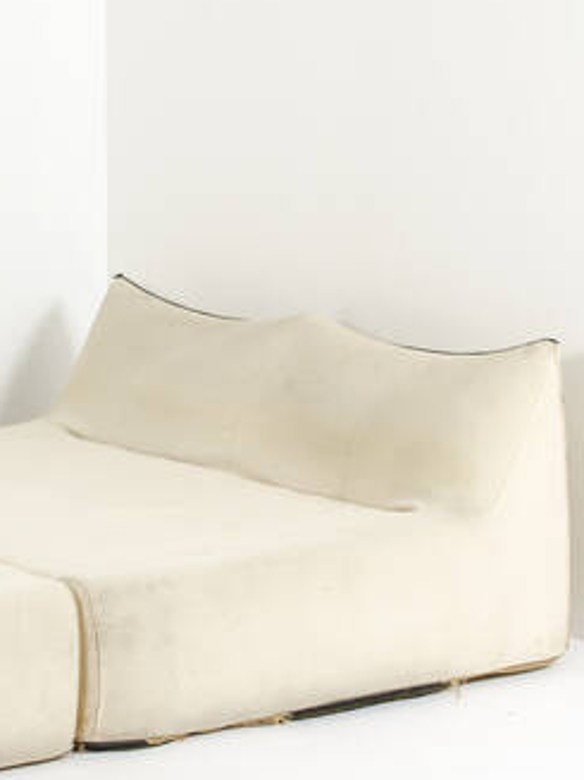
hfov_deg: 13.1
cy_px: 476
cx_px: -26
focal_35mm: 111
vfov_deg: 17.7
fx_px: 2500
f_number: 16
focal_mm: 35
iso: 100
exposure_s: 1/160
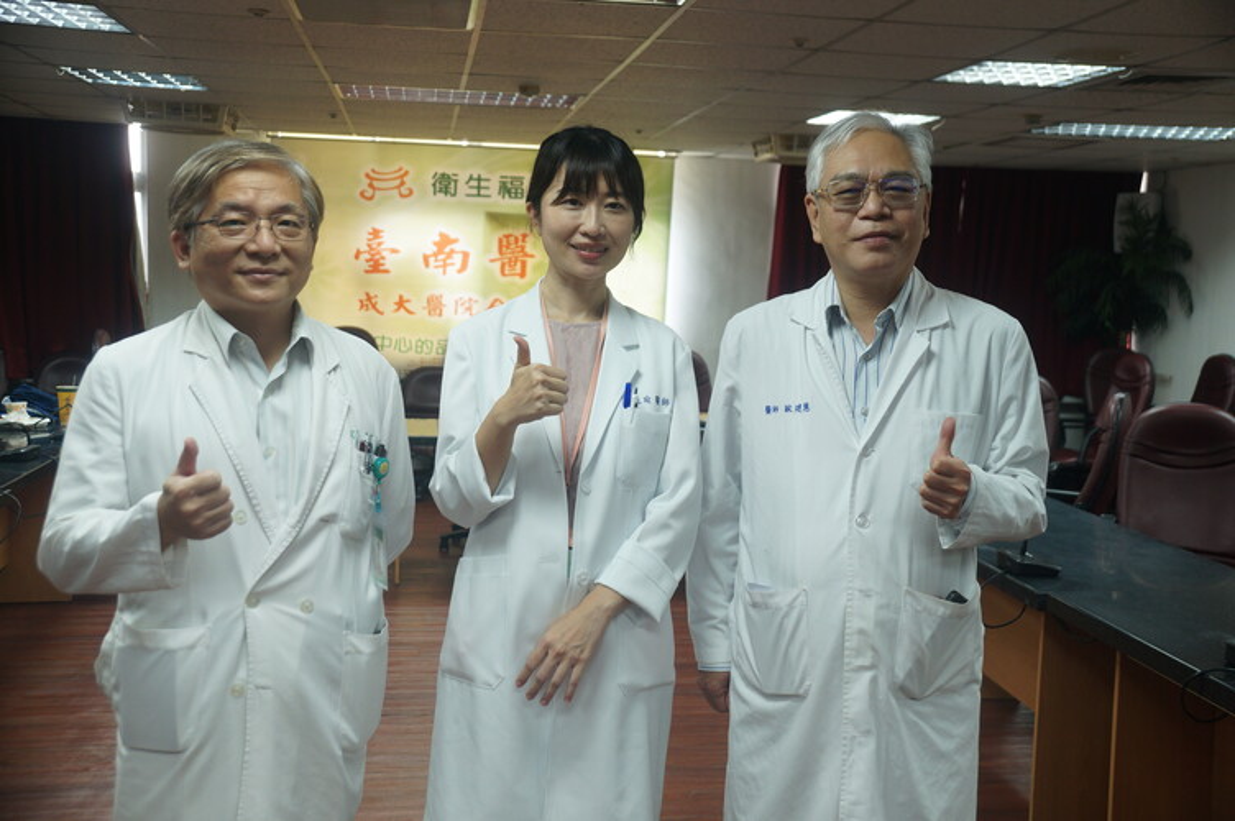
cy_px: 410
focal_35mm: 39
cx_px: 618
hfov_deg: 49.6
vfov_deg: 34.1
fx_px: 1337
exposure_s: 1/60
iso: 320
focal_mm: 26
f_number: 4
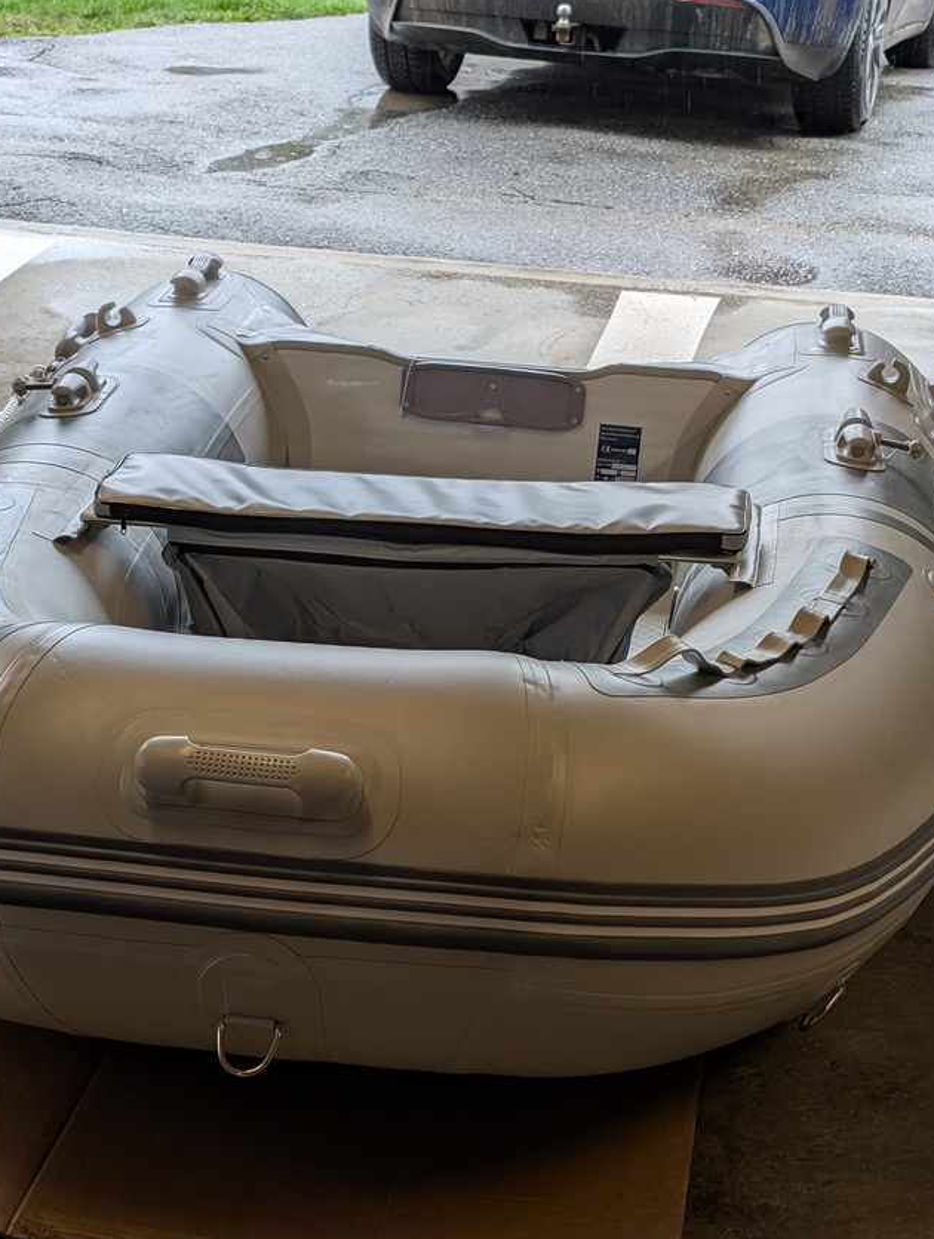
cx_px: 388
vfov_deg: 32.1
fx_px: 2152
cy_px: 707
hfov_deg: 24.5
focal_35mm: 60
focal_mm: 6.9
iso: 20
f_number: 1.68
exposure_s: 1/128
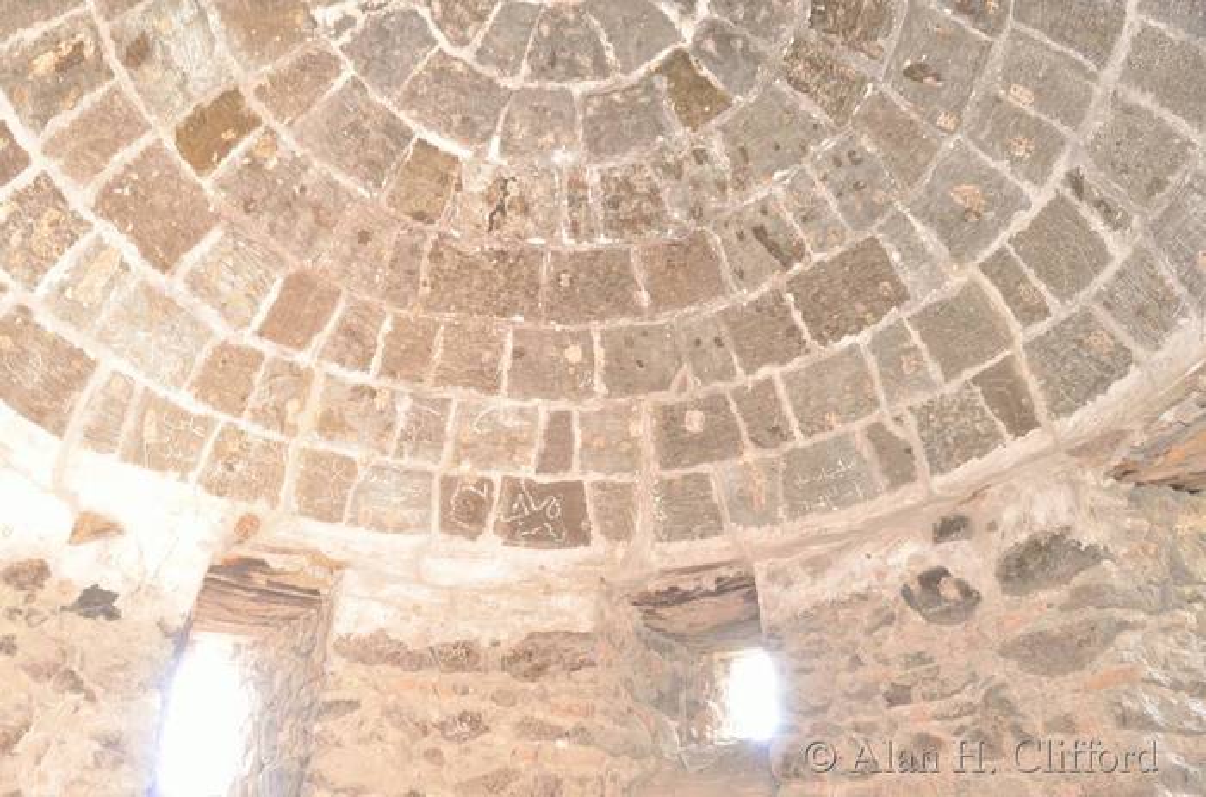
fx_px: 902
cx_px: 603
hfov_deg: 67.5
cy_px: 398
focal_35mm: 27
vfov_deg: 47.7
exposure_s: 1/30
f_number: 5.6
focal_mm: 18
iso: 2500
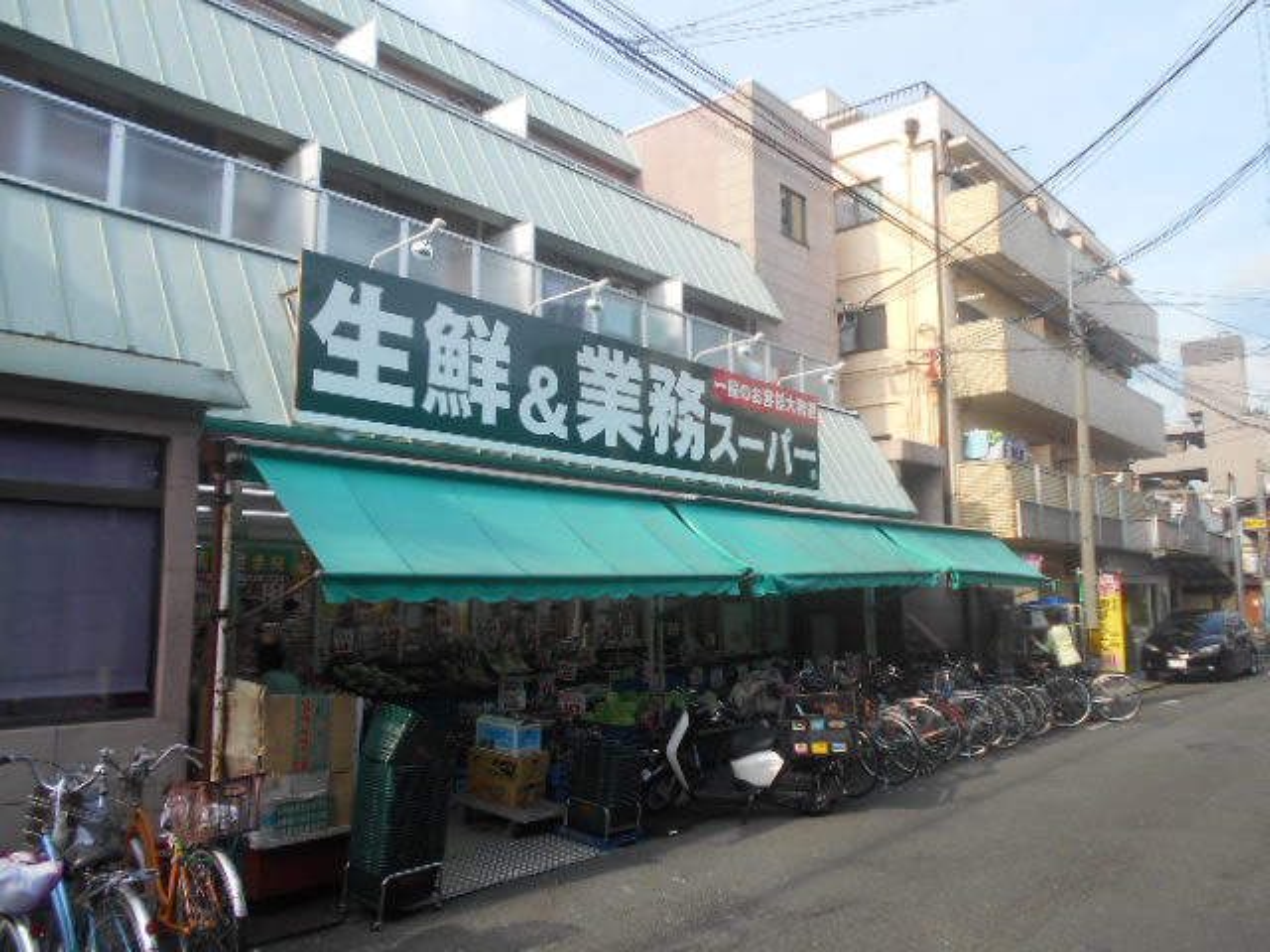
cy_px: 476
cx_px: 635
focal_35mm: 26
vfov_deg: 53.1
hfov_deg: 67.3
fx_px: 954
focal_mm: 4.6
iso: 80
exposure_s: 1/400
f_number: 3.2
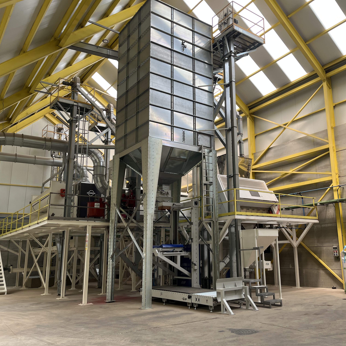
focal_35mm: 31
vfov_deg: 52.5
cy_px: 173
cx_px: 220
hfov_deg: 51.9
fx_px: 351
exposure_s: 1/129
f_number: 1.6
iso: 32
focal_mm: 5.1
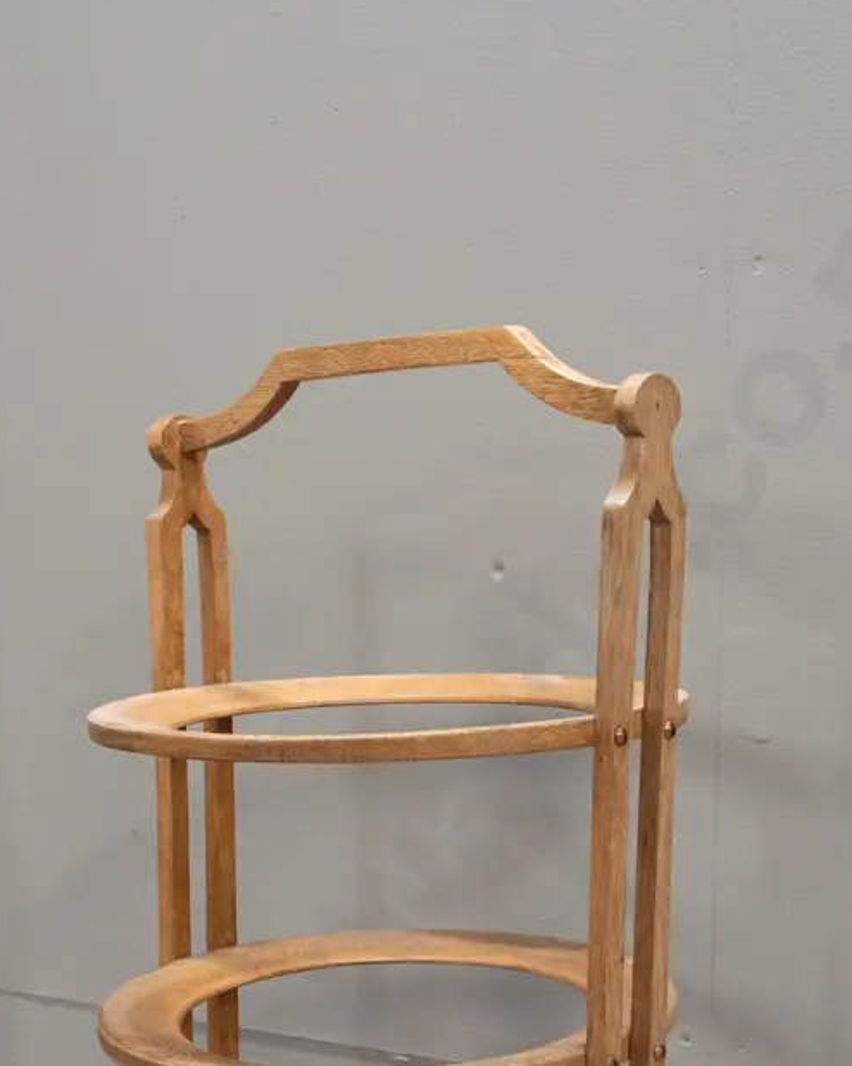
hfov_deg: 27.6
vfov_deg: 33.1
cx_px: 421
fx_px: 1734
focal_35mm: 55
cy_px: 873
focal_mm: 17
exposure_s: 1/100
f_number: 5.6
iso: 3200
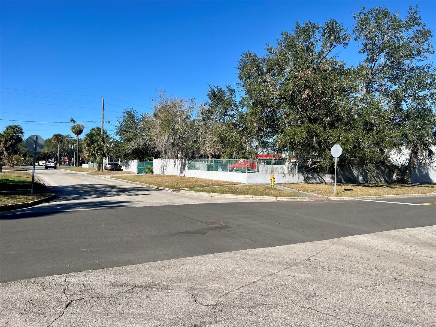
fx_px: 327
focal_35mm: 26
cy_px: 164
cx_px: 218
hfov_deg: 67.3
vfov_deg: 53.1
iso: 50
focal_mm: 5.7
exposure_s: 1/4115
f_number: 1.5
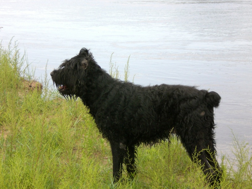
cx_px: 126
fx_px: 830
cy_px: 94
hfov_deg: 17.3
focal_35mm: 114
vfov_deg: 13.0
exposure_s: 1/160
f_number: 5.9
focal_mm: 18.9
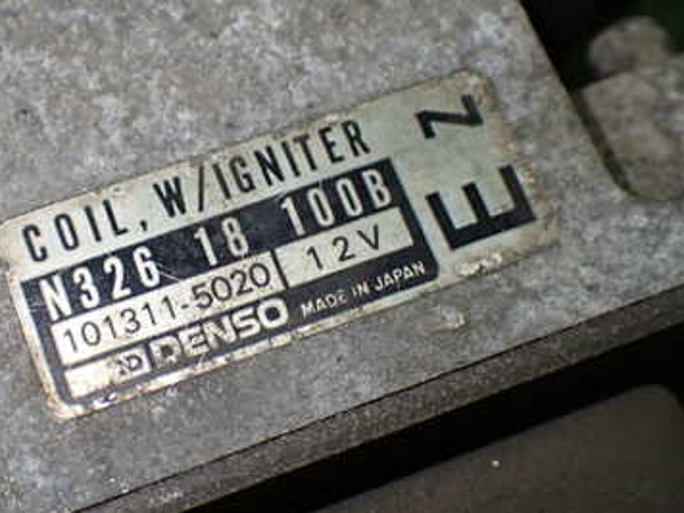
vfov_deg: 22.9
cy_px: 248
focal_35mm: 64
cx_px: 248
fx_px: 1265
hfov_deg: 30.1
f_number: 2.7
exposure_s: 1/160
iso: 320
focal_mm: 6.83
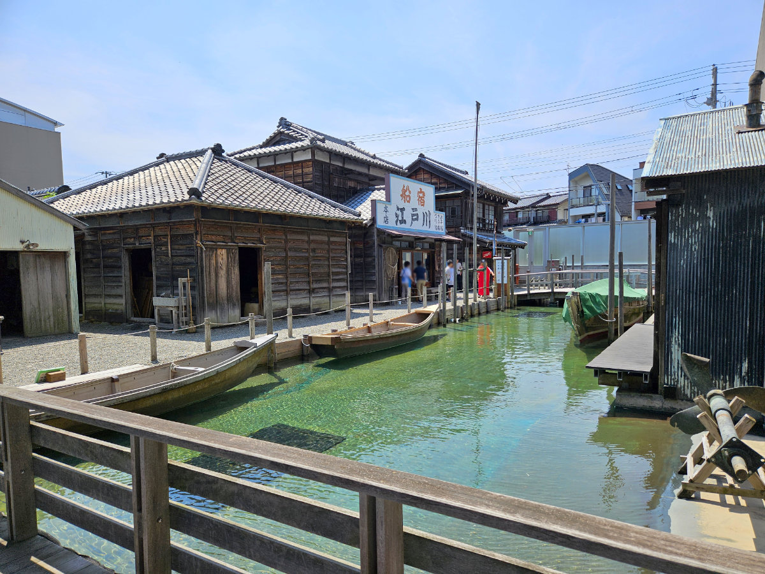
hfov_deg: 73.9
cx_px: 382
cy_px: 287
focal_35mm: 23
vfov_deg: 58.9
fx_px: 508
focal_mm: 5.4
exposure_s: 1/1859
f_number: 1.8
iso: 25
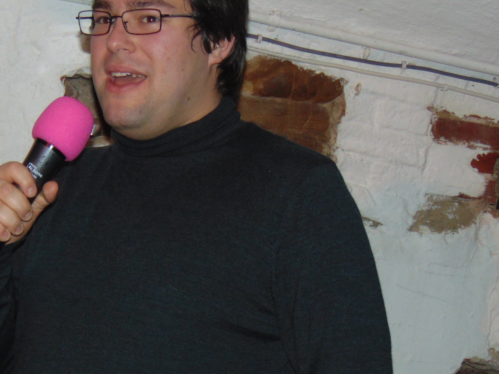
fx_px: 1427
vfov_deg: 14.9
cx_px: 177
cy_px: 220
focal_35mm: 99
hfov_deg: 19.8
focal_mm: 10.8
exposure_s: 1/8
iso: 200
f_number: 3.6
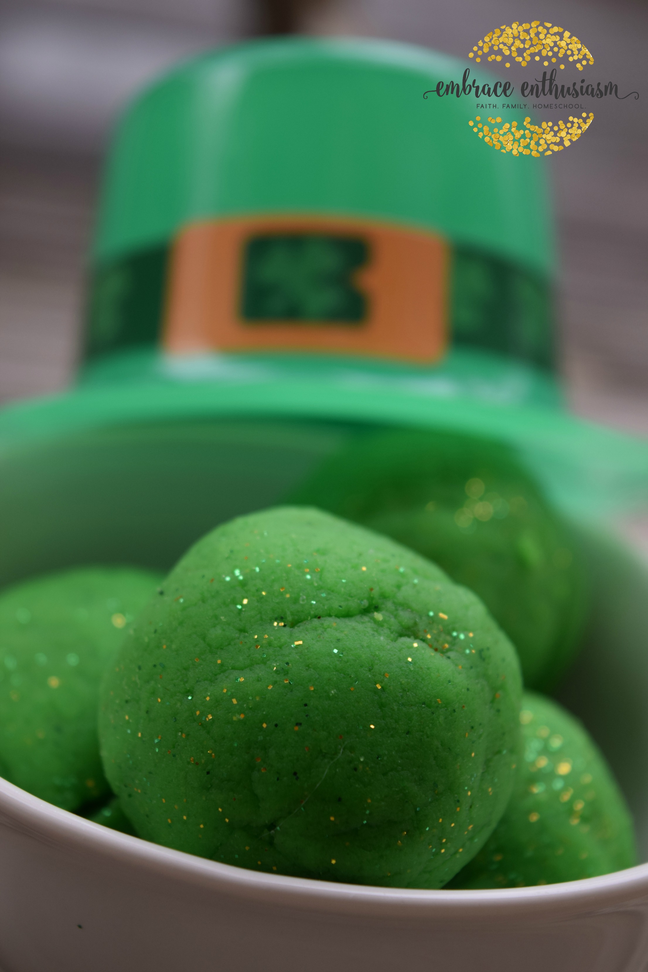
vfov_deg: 24.6
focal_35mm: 82
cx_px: 324
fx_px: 2227
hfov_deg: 16.6
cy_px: 486
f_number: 6.3
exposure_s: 1/160
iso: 400
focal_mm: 55
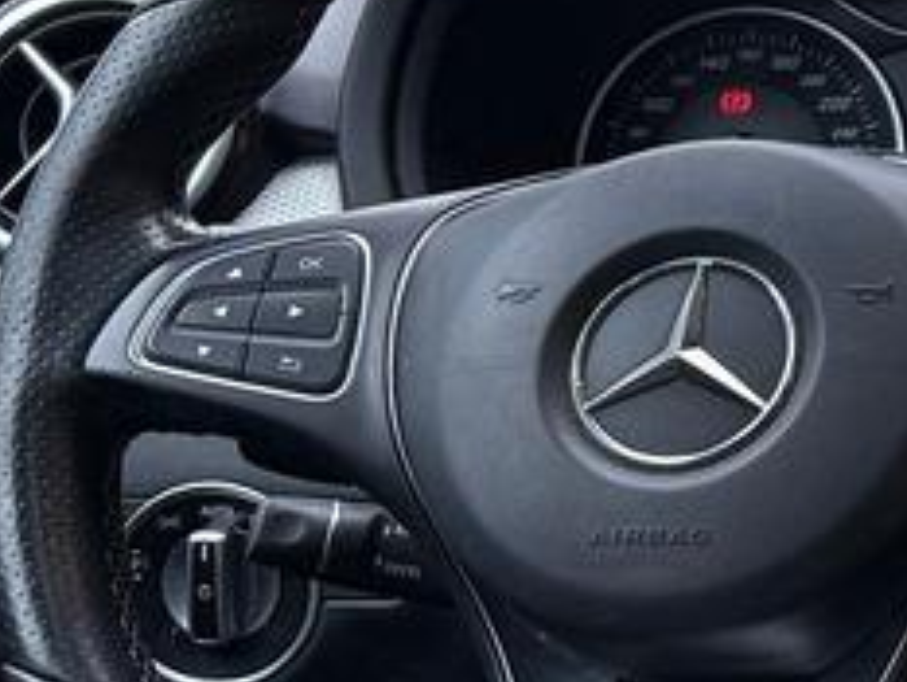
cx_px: 2102
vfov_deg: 11.1
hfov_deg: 12.2
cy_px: -58
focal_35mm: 132
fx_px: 3460
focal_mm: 6.76
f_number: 1.78
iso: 100
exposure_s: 1/671
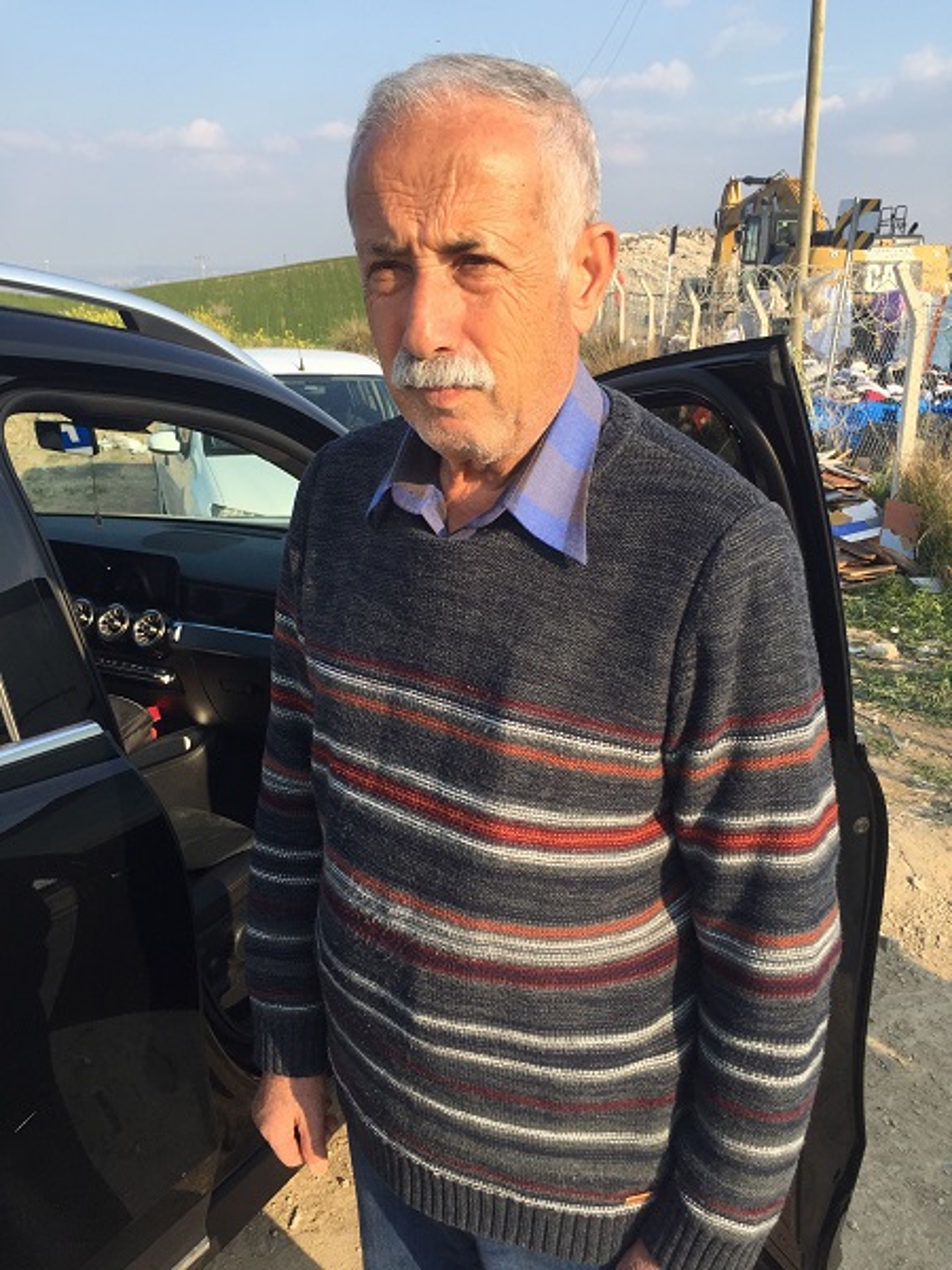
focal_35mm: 29
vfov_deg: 61.7
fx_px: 1063
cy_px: 635
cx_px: 476
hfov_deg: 48.2
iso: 32
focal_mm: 4.15
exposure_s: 1/1041
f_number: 2.2
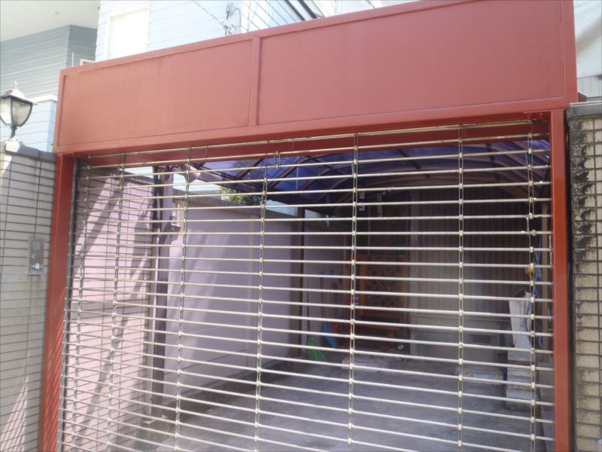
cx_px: 301
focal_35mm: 28
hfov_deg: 63.4
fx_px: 487
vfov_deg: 49.7
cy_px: 226
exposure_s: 1/80
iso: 64
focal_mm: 5
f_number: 3.5
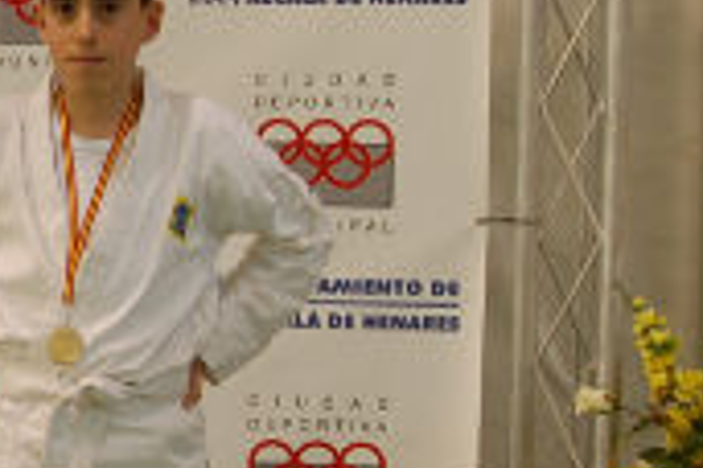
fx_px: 2870
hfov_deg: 12.9
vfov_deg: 9.3
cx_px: -469
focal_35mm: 147
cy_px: 226
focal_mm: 28
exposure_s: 1/50
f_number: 3.5
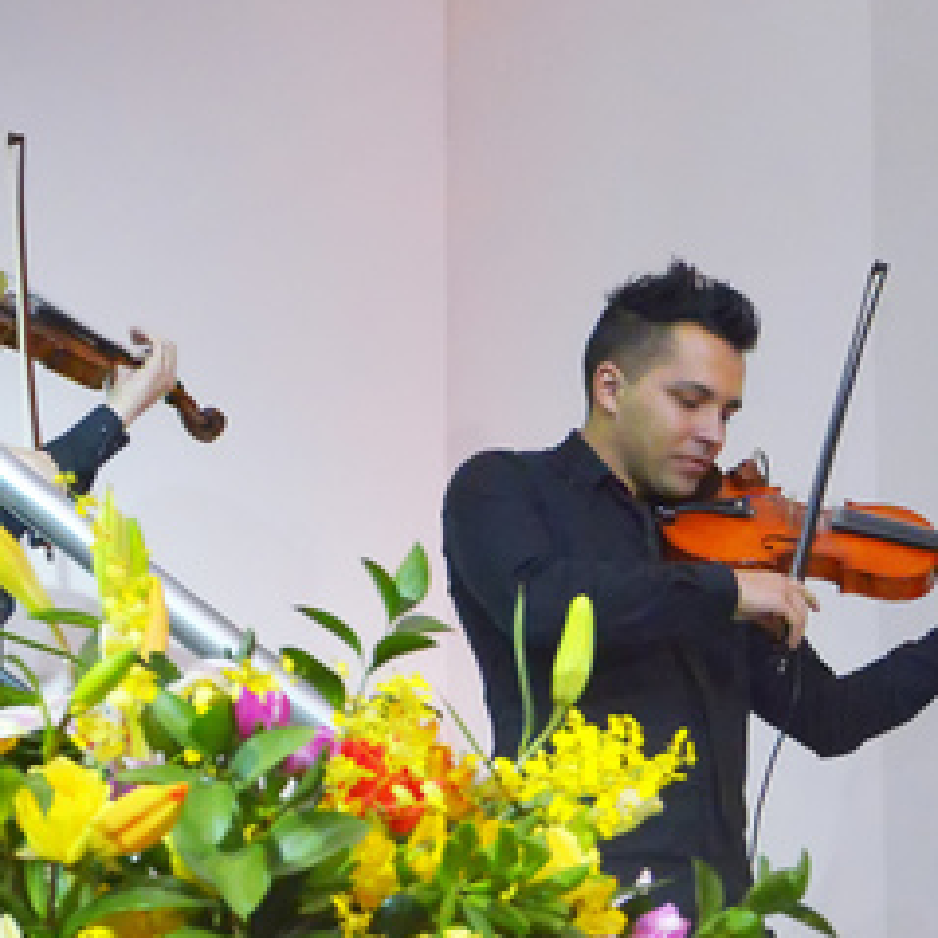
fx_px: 3801
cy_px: 1246
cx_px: 1652
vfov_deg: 13.5
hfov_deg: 12.9
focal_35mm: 124
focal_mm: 29
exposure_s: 1/250
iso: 3200
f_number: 6.3
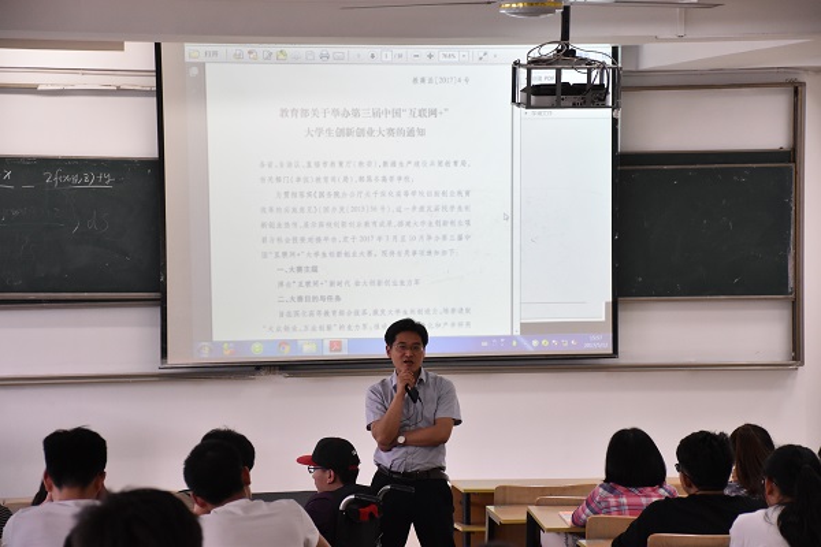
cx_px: 410
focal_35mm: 105
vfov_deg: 13.0
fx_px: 2394
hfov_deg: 19.5
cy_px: 274
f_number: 5
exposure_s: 1/125
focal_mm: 70
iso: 1800
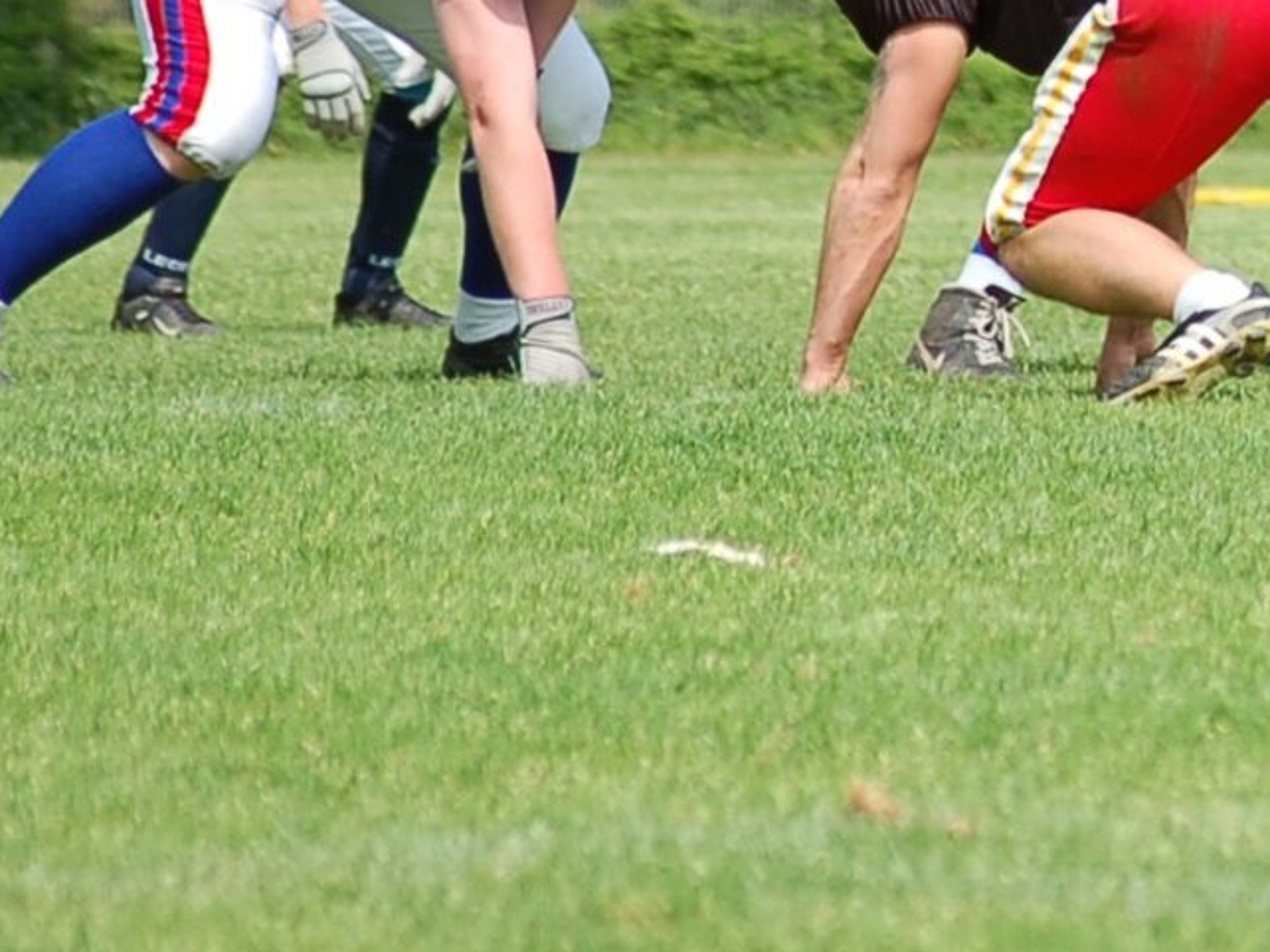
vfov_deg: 2.5
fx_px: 21711
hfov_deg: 3.3
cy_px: -255
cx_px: 2091
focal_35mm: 592
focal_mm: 120
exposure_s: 1/1000
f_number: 4.2
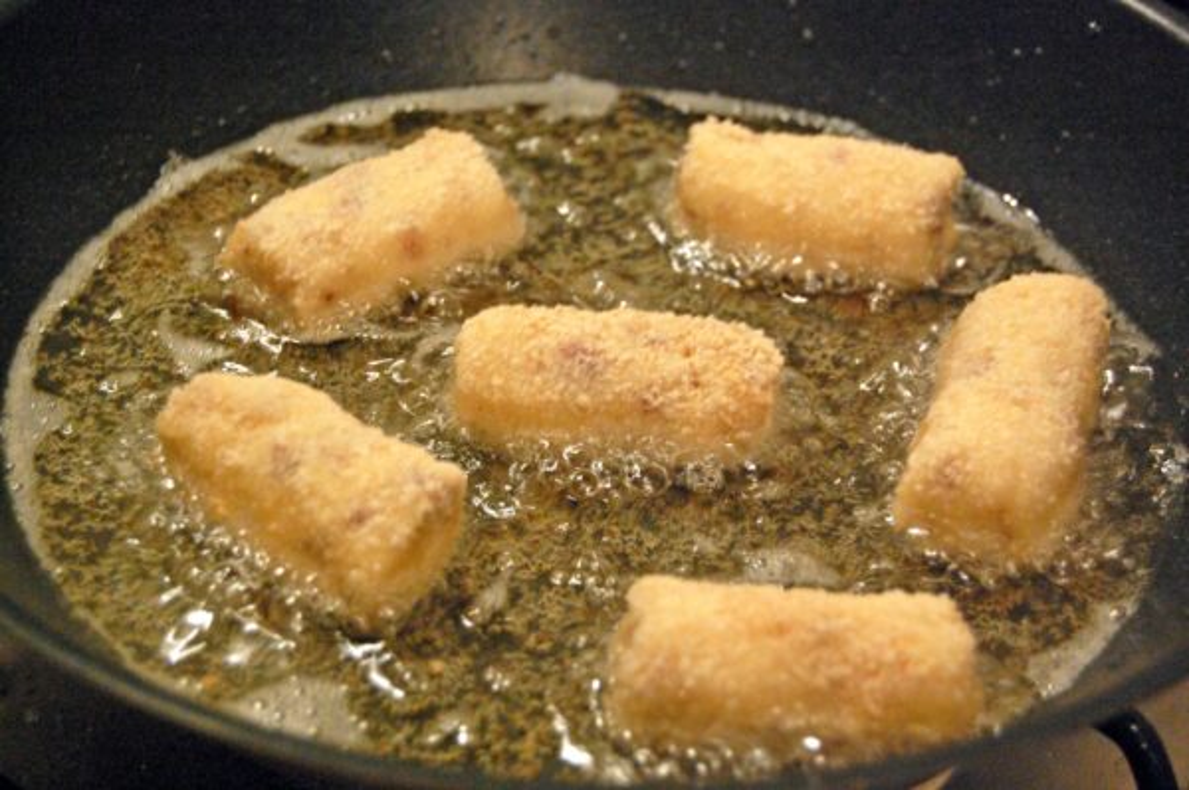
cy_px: 395
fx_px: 2475
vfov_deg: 18.2
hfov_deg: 27.0
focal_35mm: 75
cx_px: 594
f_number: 5.6
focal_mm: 50
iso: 1600
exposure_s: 1/30
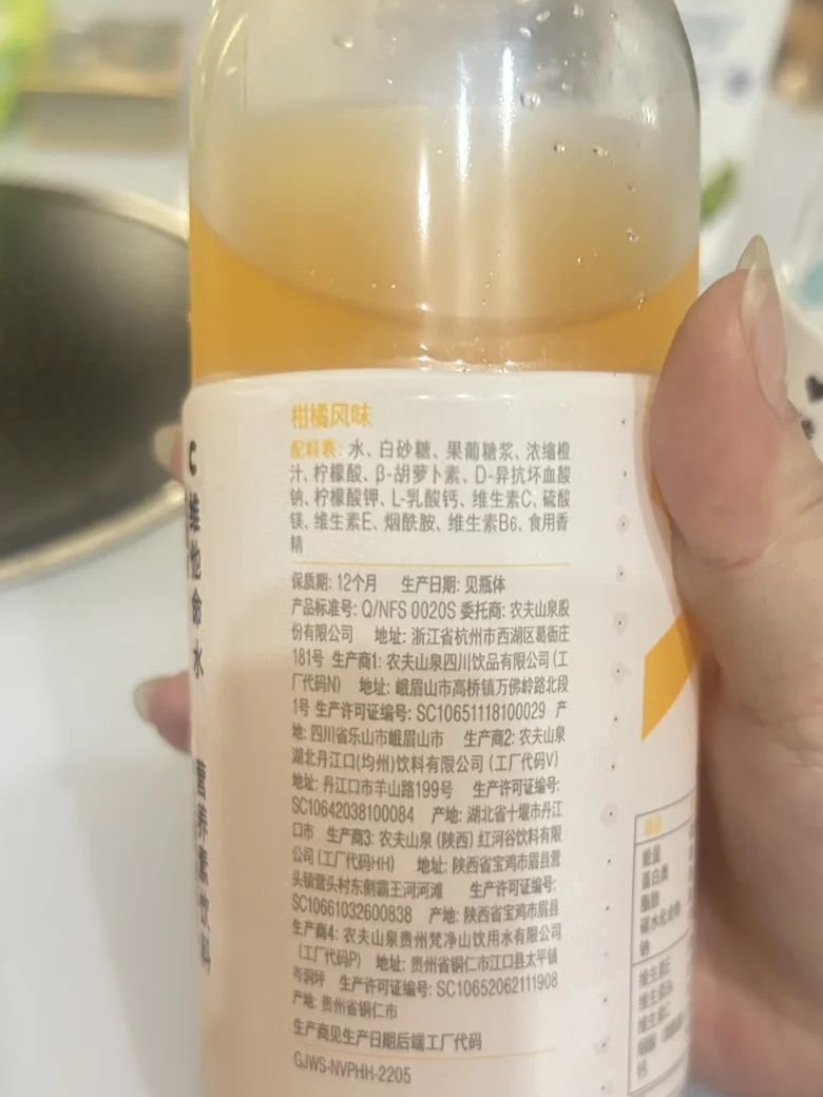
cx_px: 468
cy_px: 643
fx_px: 1141
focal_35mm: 36
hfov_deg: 39.6
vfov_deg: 51.1
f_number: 1.5
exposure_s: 1/33
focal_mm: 5.7
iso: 500
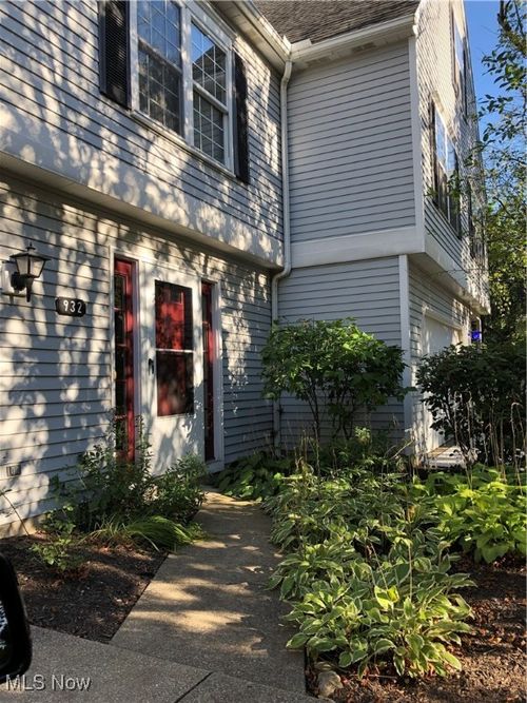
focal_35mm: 28
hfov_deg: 49.7
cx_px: 264
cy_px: 352
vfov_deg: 63.5
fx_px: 569
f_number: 1.8
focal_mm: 3.99
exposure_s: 1/237
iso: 20
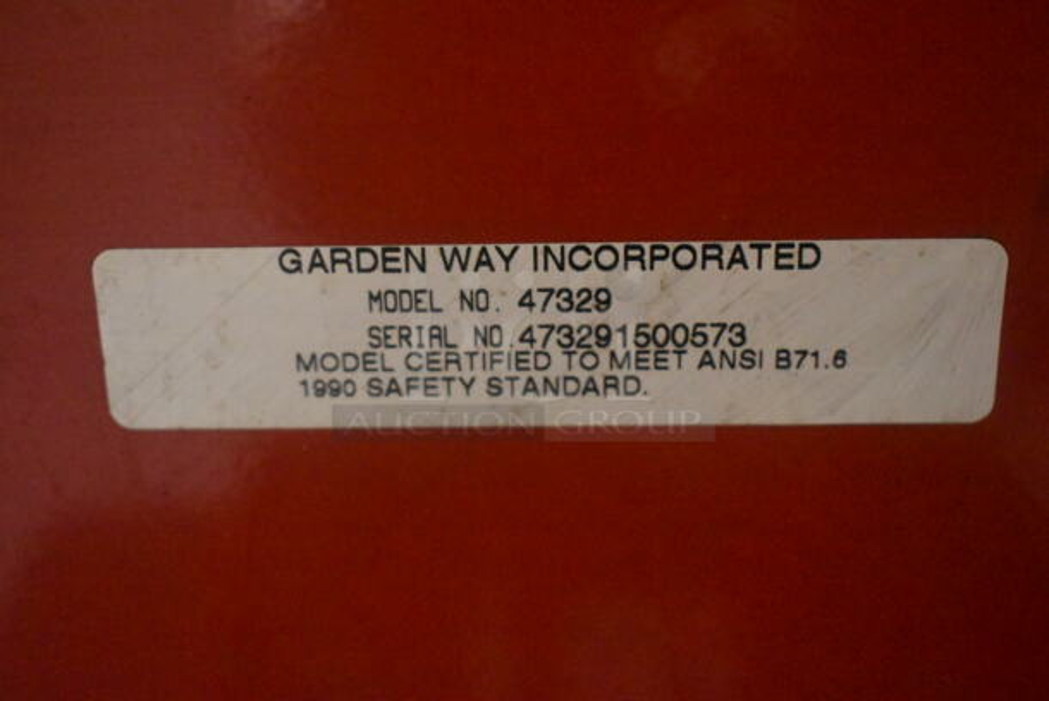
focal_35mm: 51
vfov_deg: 26.5
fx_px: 1487
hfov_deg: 38.8
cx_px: 524
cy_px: 350
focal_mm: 34
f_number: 4.5
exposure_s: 1/10
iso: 12800
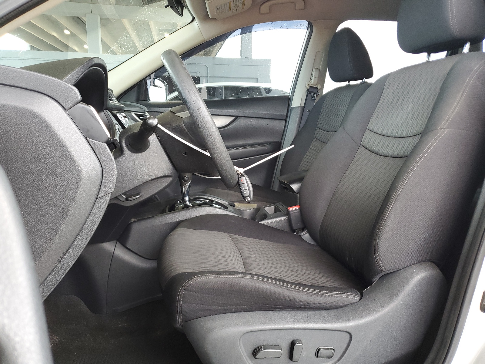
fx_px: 364
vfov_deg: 53.1
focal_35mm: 26
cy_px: 182
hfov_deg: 67.3
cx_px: 242
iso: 96
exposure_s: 1/120
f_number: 1.5
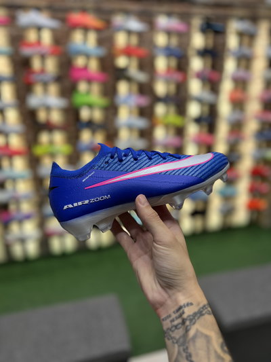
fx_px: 271
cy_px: 181
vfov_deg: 67.3
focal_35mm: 26
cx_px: 136
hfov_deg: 53.1
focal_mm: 5.7
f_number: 1.5
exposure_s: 1/50
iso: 64
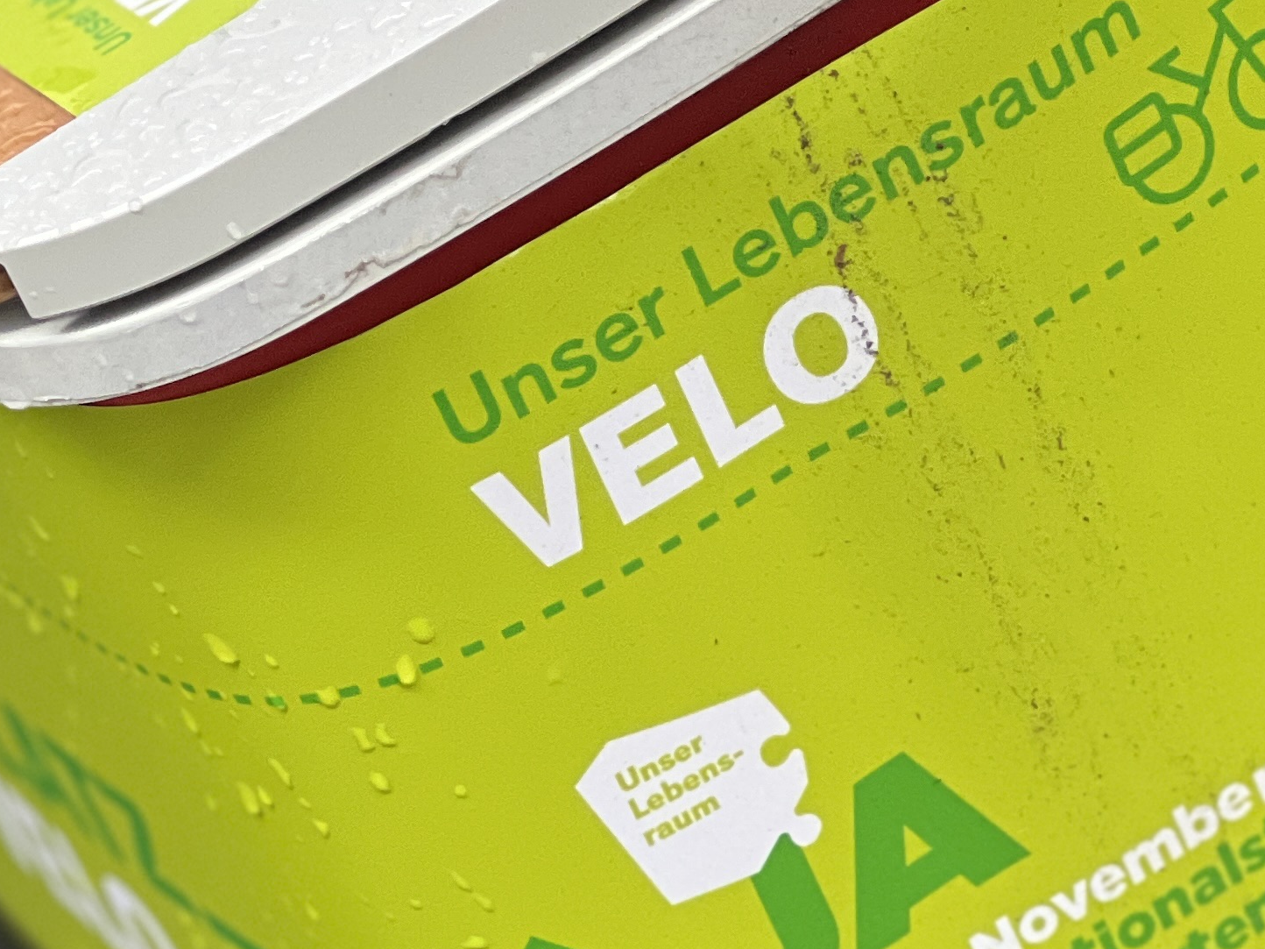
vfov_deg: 6.9
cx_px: 8
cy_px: 315
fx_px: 7857
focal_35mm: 215
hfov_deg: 9.1
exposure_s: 1/121
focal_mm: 9
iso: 160
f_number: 2.8
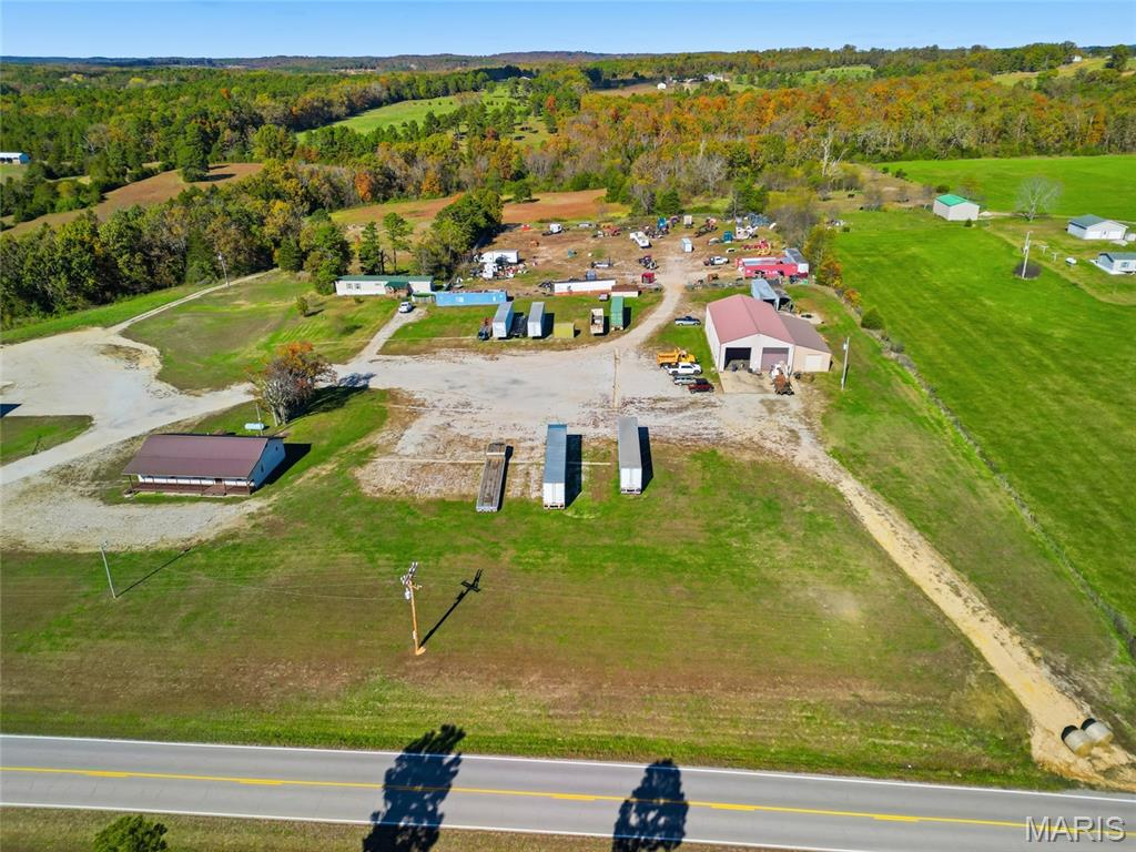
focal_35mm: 24
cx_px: 568
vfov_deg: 56.8
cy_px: 426
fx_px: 788
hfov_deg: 71.6
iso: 120
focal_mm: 6.7
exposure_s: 1/2000
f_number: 1.7
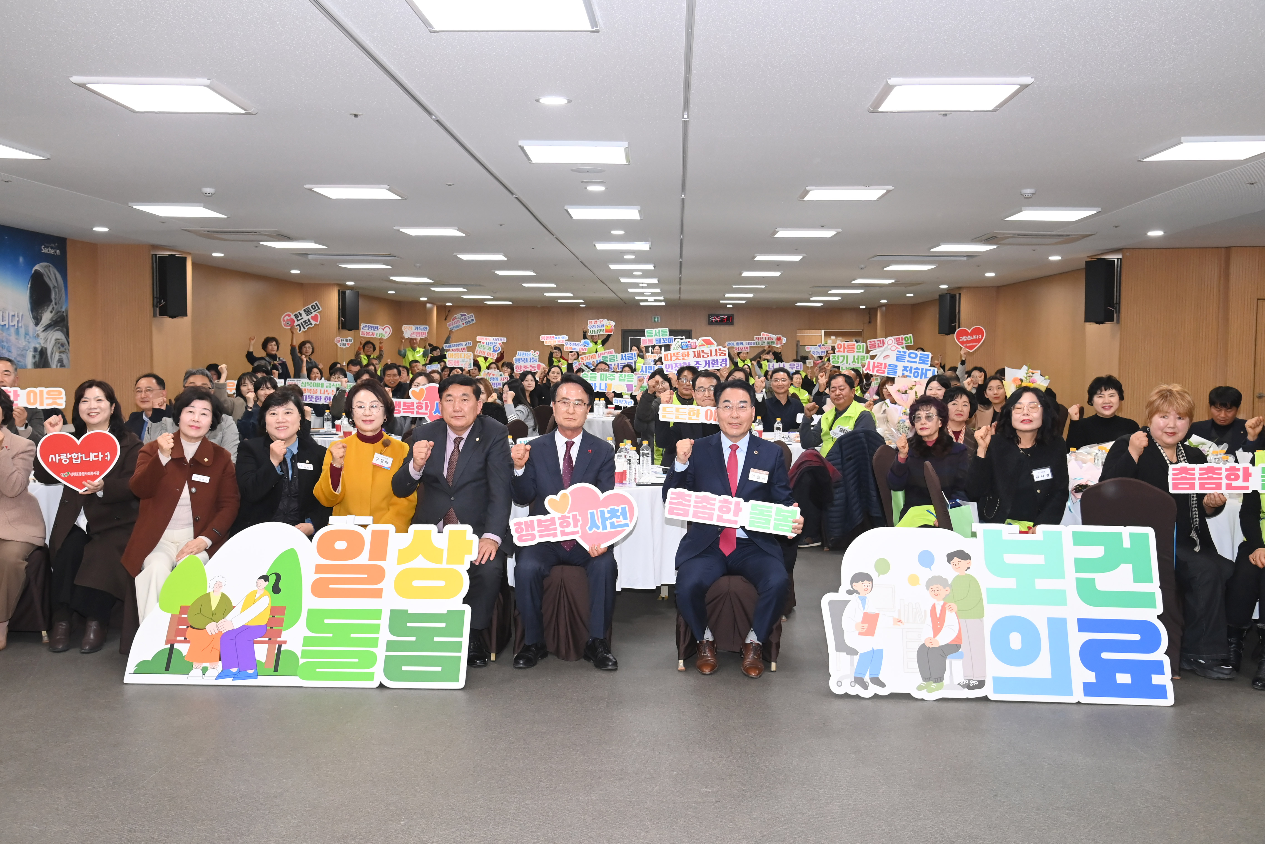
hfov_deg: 58.7
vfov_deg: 41.1
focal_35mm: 32
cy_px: 422
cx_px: 632
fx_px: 1124
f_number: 6.3
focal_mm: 32
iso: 2500
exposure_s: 1/250
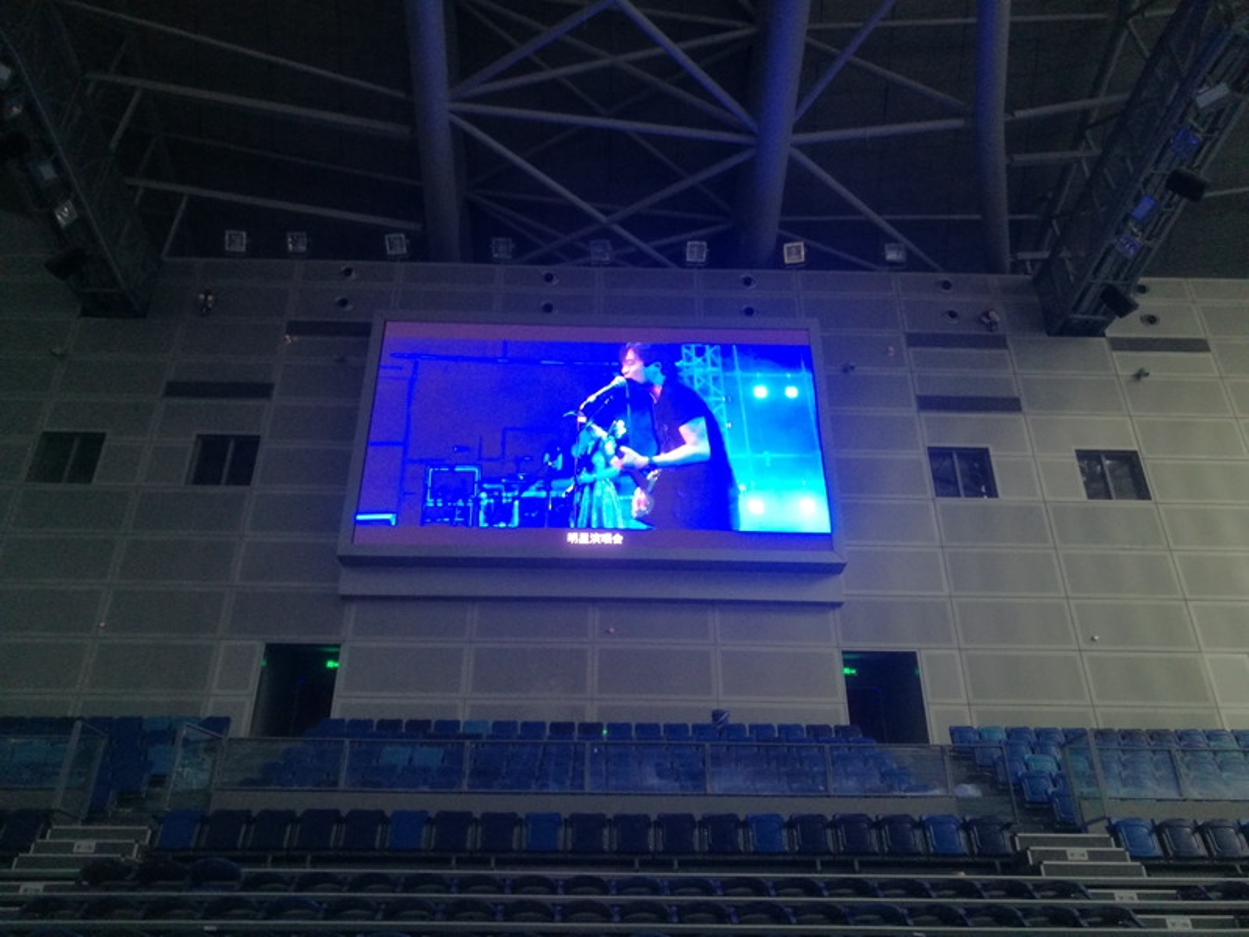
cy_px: 468
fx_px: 974
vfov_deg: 51.4
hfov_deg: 65.3
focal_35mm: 27
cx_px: 624
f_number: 2.2
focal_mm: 4.5
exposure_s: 1/33.3
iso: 200
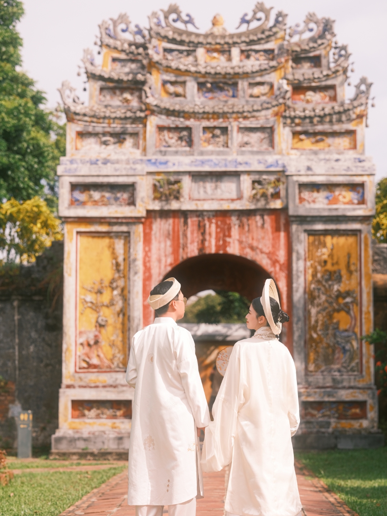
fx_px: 1446
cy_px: 279
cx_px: 198
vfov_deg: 20.2
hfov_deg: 15.2
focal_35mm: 97
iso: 200
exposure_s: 1/850
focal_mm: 110
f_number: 4
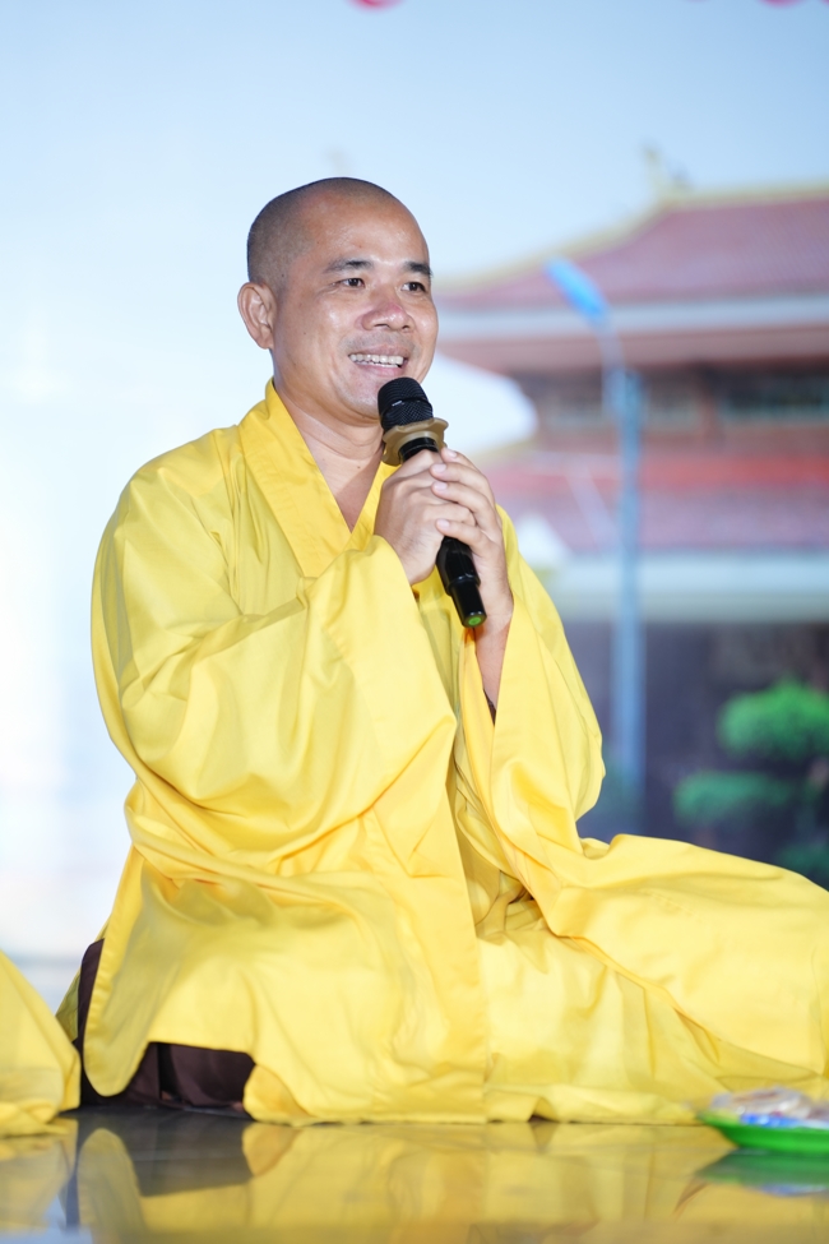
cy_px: 622
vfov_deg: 13.7
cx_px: 414
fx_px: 5181
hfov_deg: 9.1
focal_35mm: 150
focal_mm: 150
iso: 400
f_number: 2.8
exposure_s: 1/80
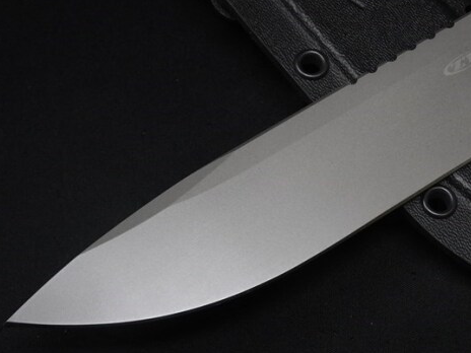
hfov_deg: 29.6
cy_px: 173
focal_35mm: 65
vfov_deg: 22.6
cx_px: 320
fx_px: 884
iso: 800
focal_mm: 18.63
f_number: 10
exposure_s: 1/50
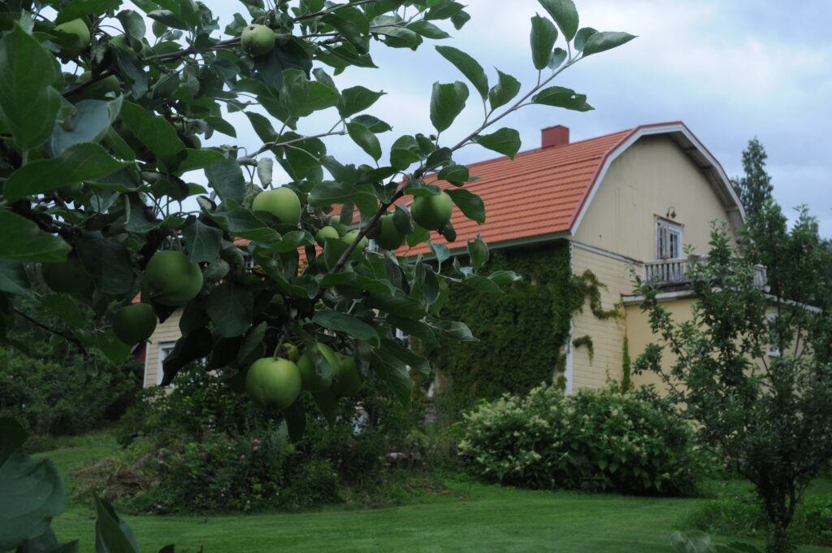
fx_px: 1073
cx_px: 416
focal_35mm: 46
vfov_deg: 28.9
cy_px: 276
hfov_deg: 42.4
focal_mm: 31
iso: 500
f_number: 11
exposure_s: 1/500
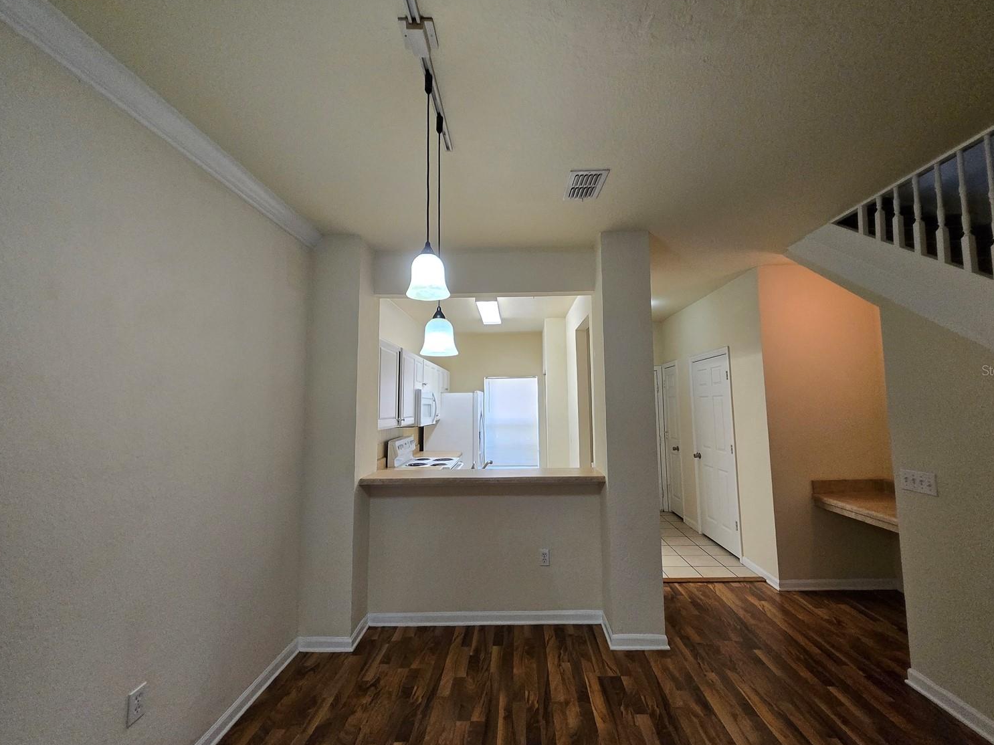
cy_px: 370
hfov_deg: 102.0
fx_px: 402
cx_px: 510
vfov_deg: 85.7
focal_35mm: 14
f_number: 2.2
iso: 200
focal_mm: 1.7
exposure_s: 1/60
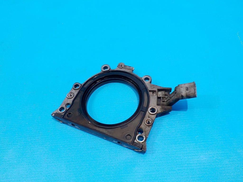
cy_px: 91
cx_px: 122
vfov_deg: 46.8
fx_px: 211
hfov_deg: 60.0
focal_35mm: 30
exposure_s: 1/30
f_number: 3.3
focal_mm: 4.1
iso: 220
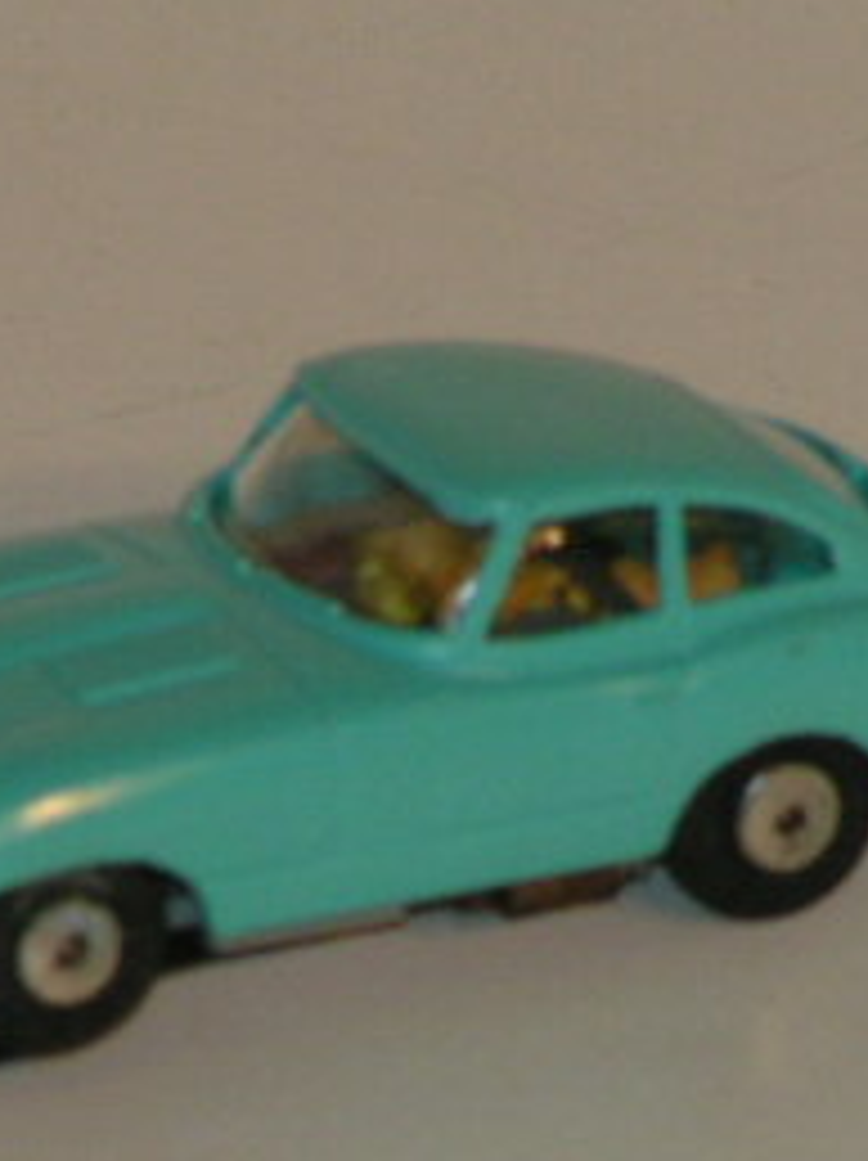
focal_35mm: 943
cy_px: 958
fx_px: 31580
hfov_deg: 1.6
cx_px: 265
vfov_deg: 2.1
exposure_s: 1/400
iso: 100
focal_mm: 58
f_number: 5.6
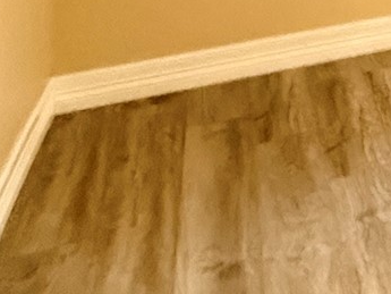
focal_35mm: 83
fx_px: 938
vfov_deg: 14.5
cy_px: -305
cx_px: 833
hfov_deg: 16.4
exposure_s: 1/60
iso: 800
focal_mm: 2.22
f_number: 2.2
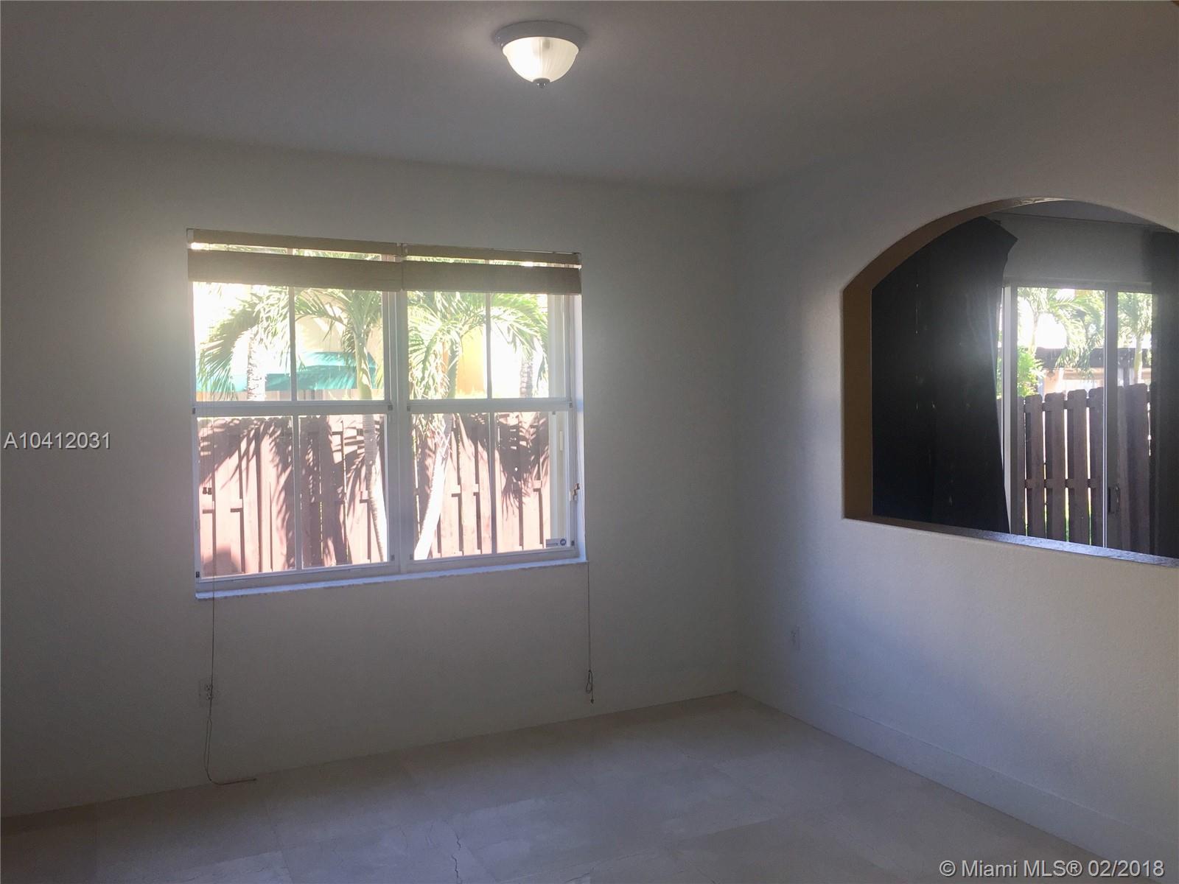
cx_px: 590
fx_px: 988
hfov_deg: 61.7
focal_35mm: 29
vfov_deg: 48.2
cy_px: 442
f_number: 2.2
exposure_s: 1/120
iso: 32
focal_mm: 4.15
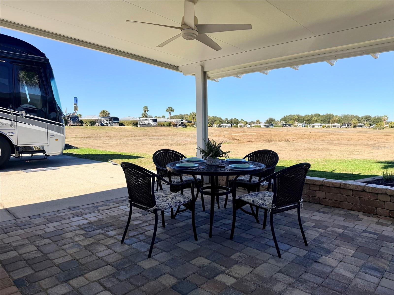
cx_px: 197
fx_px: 273
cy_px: 148
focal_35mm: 24
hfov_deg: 71.6
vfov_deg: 56.8
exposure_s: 1/4975
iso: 80
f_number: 1.78
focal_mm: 6.76
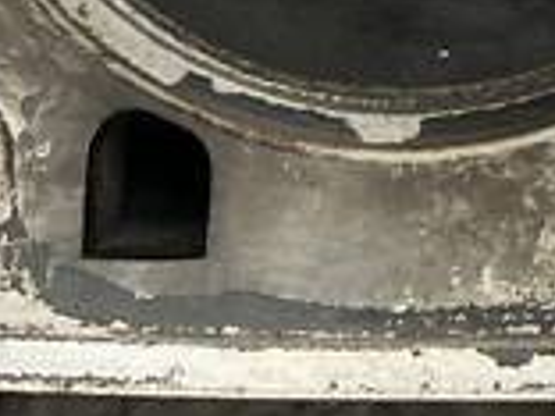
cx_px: 1046
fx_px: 1716
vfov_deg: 12.2
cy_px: -416
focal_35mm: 107
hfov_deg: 15.4
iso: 50
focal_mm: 5.1
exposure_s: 1/335
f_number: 1.6
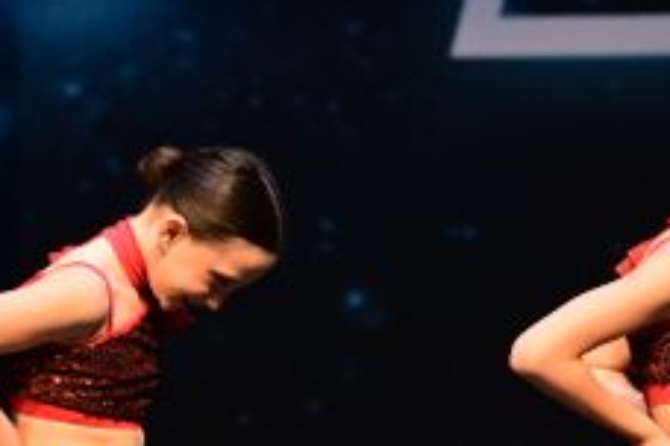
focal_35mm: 369
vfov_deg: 3.7
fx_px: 6867
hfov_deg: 5.6
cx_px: 200
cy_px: 139
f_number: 3.2
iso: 2500
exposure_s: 1/1000
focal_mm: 82
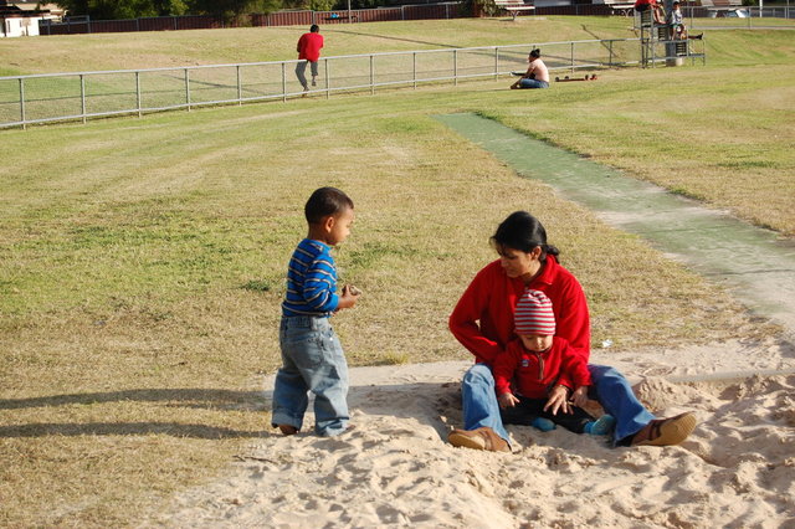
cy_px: 264
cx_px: 398
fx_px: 1821
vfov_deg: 16.5
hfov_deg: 24.6
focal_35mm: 82
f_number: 9
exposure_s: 1/320
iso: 200
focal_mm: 55
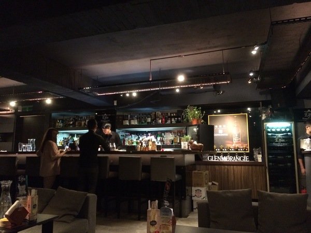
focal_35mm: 29
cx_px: 156
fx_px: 261
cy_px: 116
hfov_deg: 61.7
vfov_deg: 48.2
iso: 500
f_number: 2.2
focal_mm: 4.15
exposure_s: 1/15
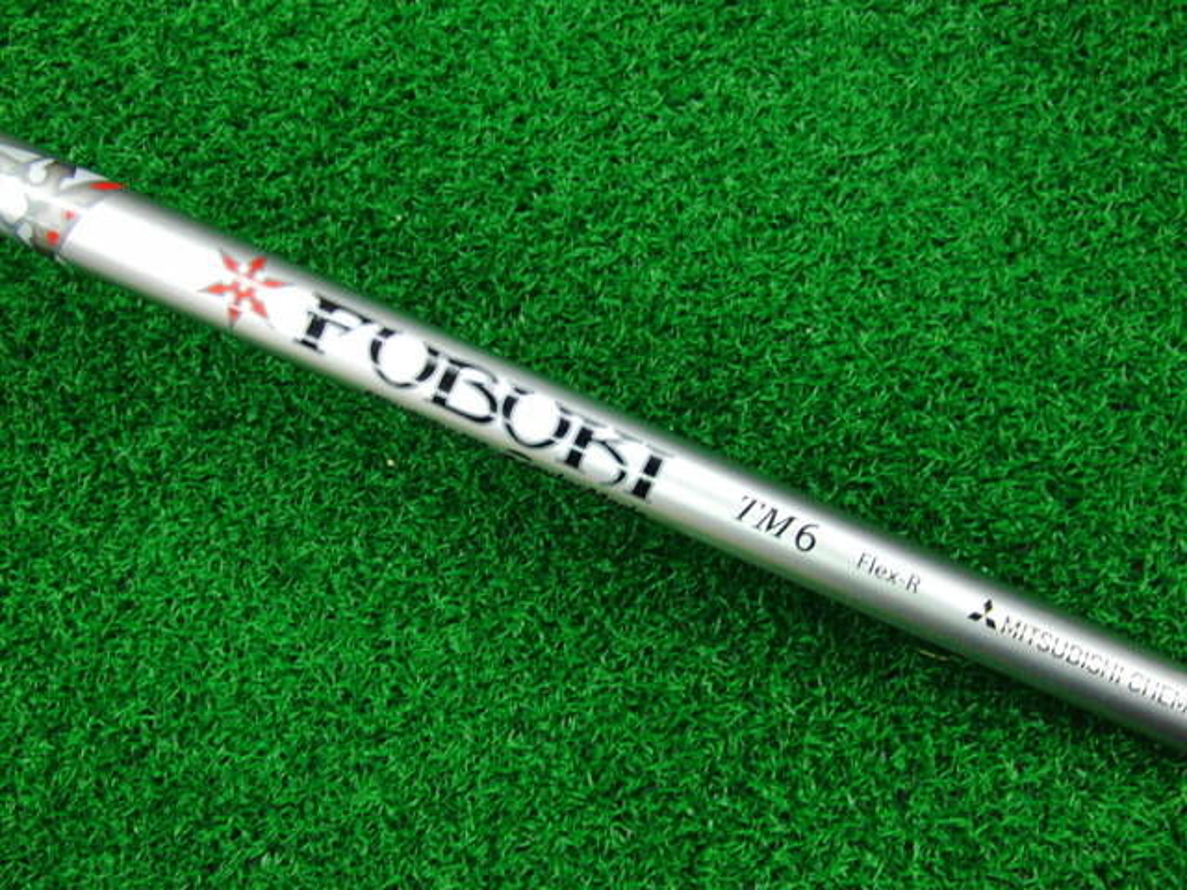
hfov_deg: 50.1
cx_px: 594
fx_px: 1269
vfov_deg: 38.7
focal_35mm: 37
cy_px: 445
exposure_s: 1/40
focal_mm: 6.42
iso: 400
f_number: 3.6
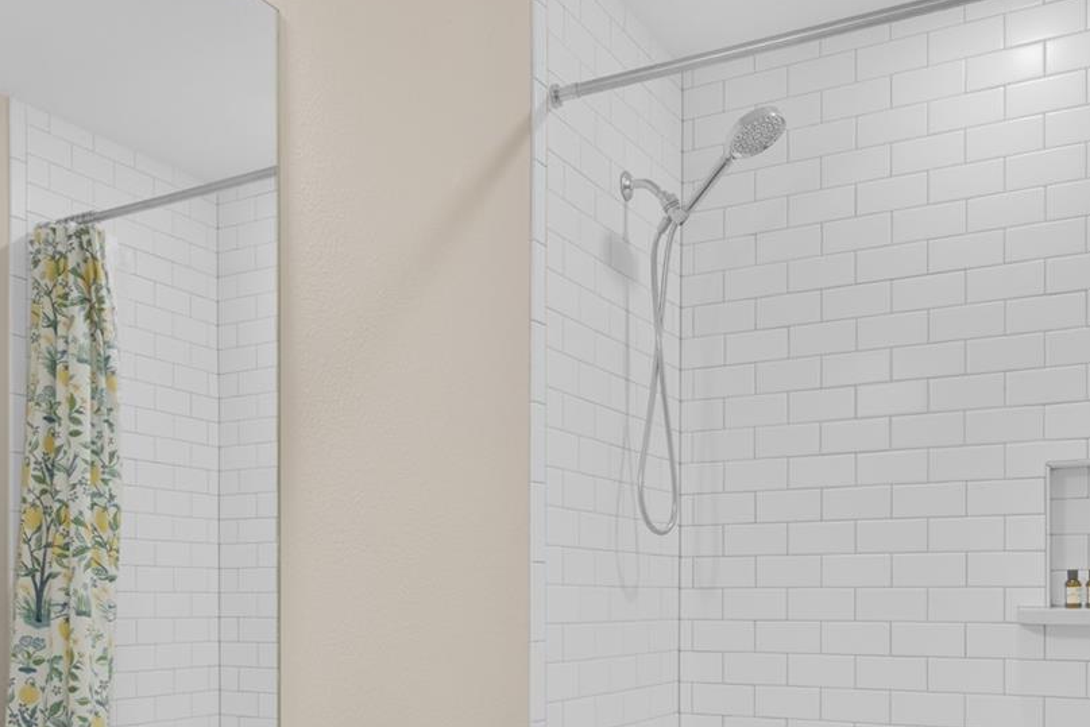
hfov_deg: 49.0
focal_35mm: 39
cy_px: 581
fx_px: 1189
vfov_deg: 33.0
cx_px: 441
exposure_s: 1/10
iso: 800
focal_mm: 15.5
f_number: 8
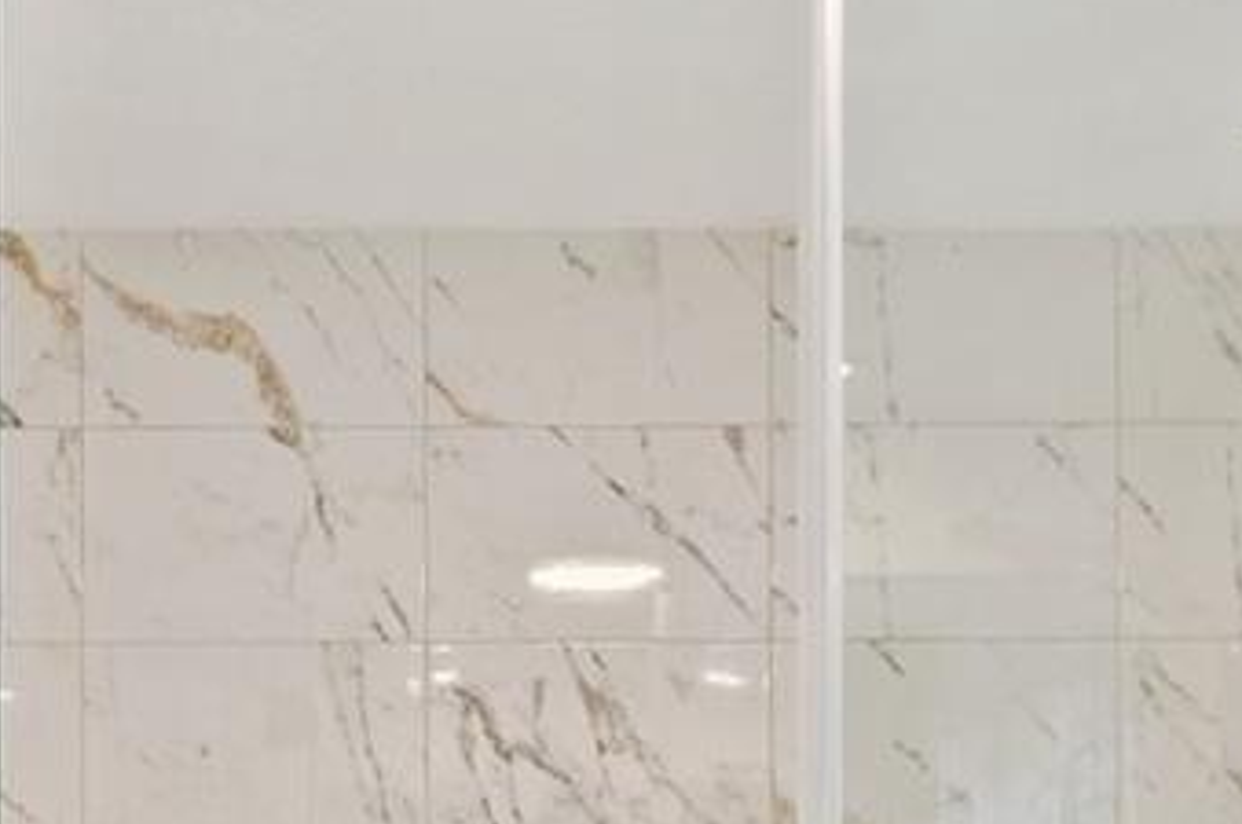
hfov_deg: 30.5
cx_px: 524
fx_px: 2274
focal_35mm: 66
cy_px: 1104
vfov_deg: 18.9
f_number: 8
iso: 200
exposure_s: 1/4
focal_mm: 14
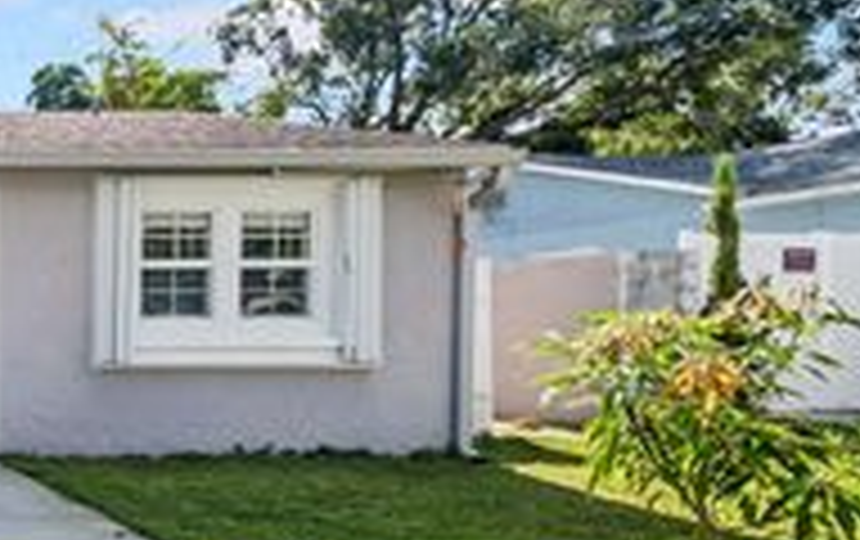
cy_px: 414
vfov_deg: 38.4
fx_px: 751
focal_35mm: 32
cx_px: -212
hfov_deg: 39.2
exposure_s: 1/1250
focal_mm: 12
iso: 800
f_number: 7.1
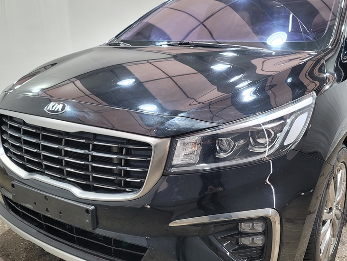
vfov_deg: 40.7
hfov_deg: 52.5
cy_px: 138
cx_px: 196
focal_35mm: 35
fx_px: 351
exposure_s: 1/120
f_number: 1.8
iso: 160
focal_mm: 7
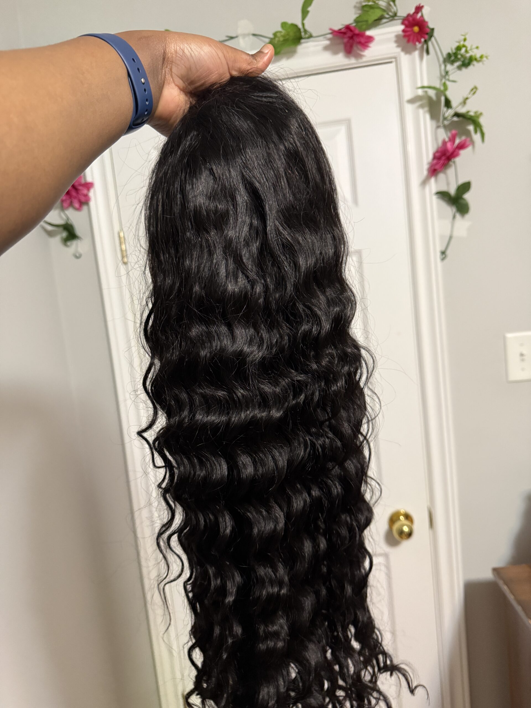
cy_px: 354
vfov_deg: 71.6
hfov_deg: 56.8
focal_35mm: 24
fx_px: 491
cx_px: 266
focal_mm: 6.76
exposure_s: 1/60
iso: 640
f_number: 1.78
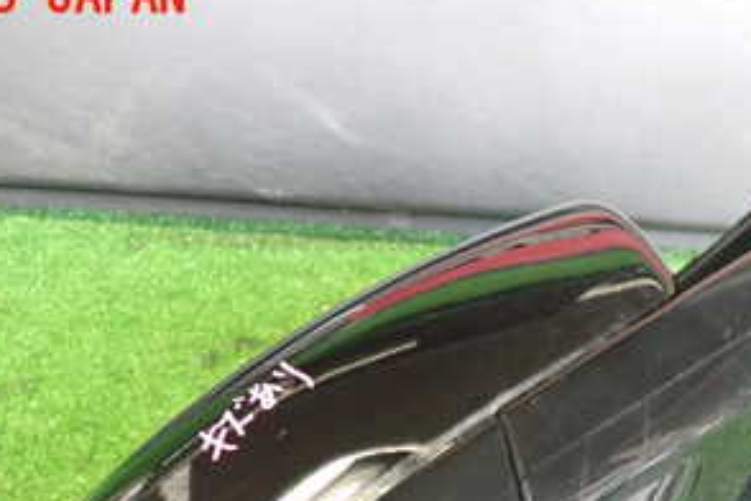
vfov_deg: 24.0
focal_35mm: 53
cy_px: 539
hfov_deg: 37.2
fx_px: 1106
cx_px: 488
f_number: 2
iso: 800
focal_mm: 4.5
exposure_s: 1/25
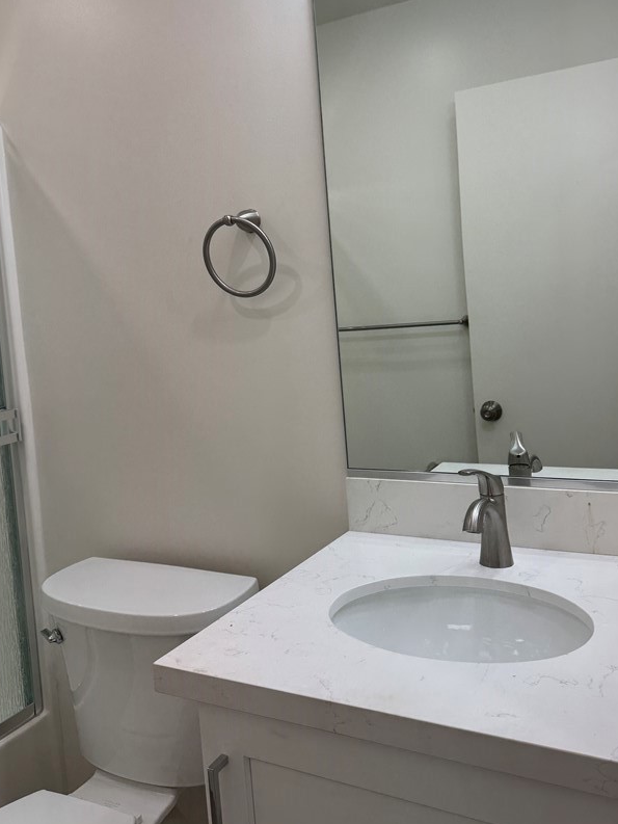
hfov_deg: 45.4
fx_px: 738
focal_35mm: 31
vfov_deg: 58.0
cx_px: 317
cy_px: 340
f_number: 1.78
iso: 80
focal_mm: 6.76
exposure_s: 1/311
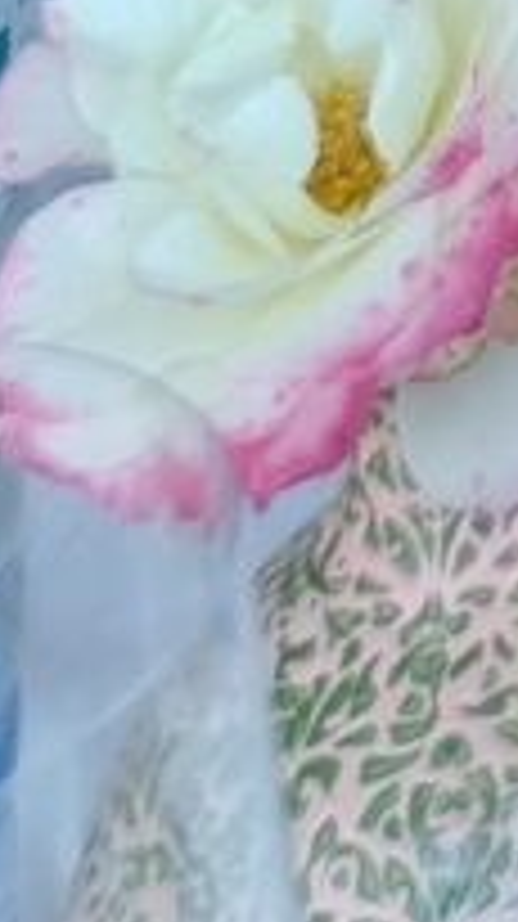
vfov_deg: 9.1
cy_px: -2028
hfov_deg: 5.9
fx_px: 4429
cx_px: 1919
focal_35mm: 181
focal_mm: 4.65
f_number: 1.8
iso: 80
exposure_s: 1/60
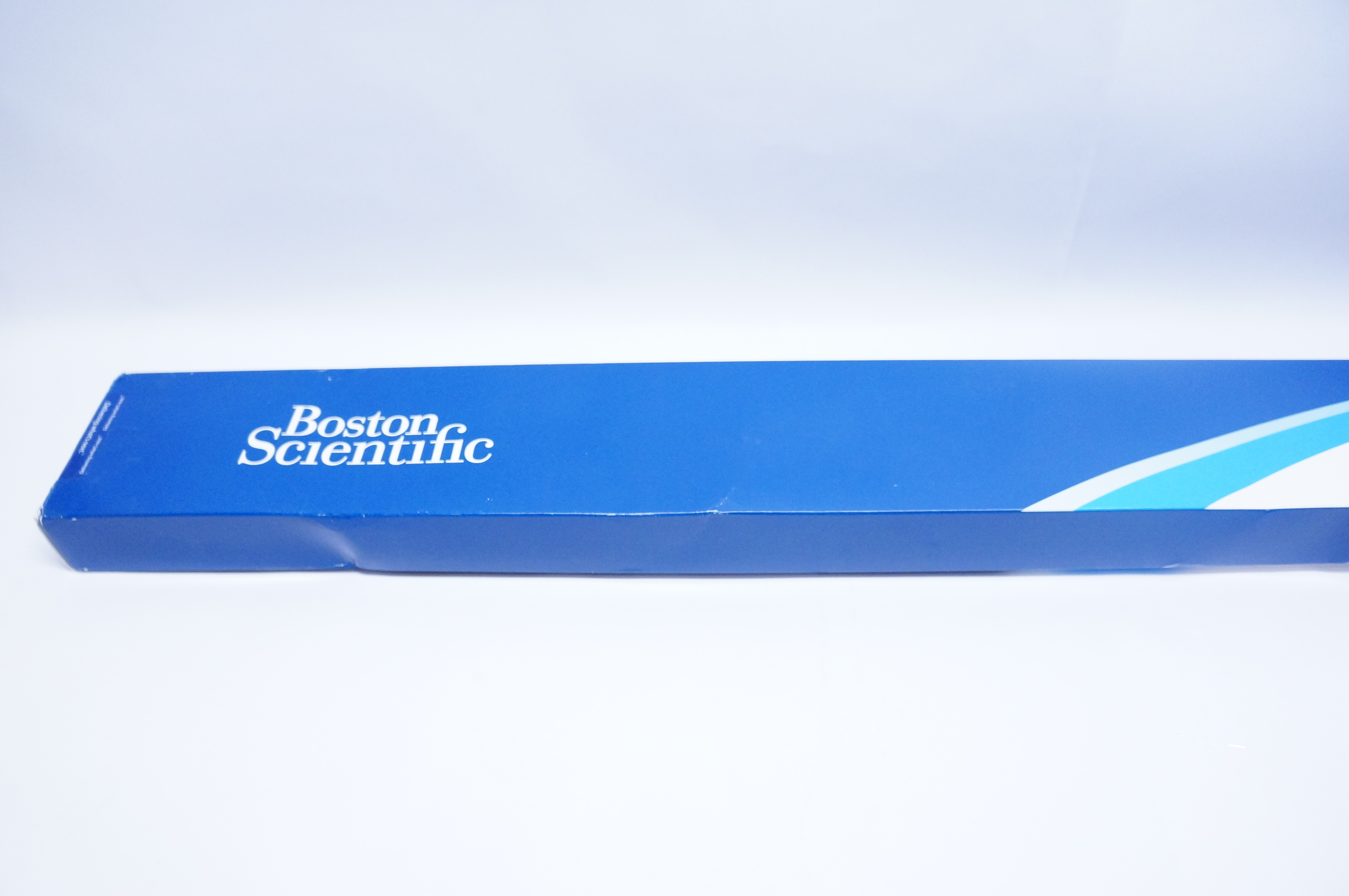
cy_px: 448
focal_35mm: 27
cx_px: 674
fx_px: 1011
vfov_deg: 47.8
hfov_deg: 67.4
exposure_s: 1/200
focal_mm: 18
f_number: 3.5
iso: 1600
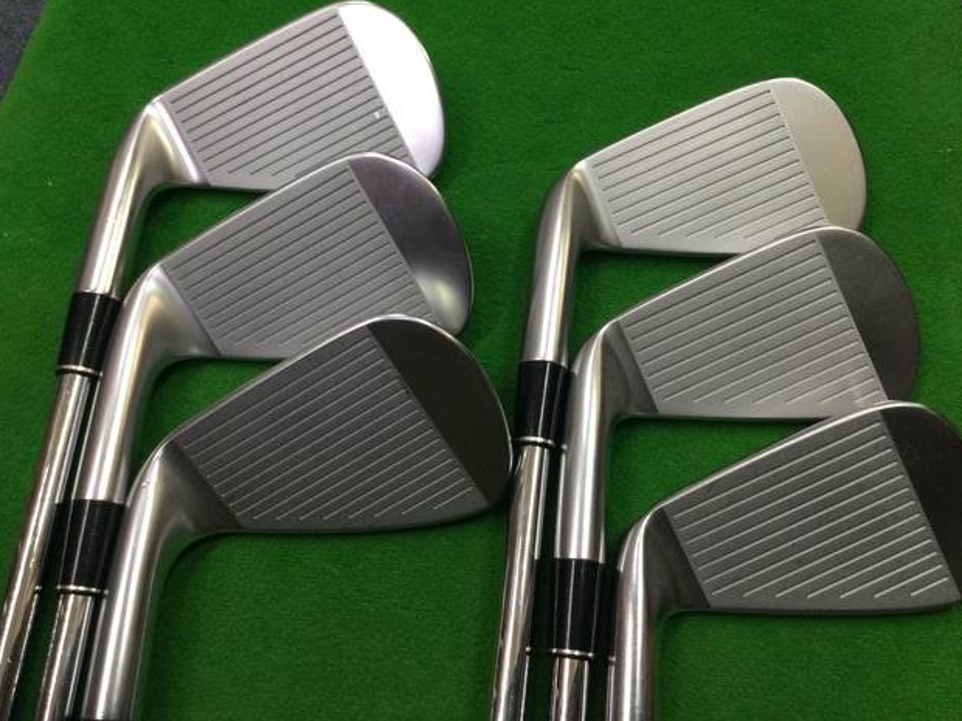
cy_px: 350
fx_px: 889
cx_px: 489
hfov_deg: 56.8
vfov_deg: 44.2
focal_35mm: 32
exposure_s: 1/30
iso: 80
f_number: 2.4
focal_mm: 3.3
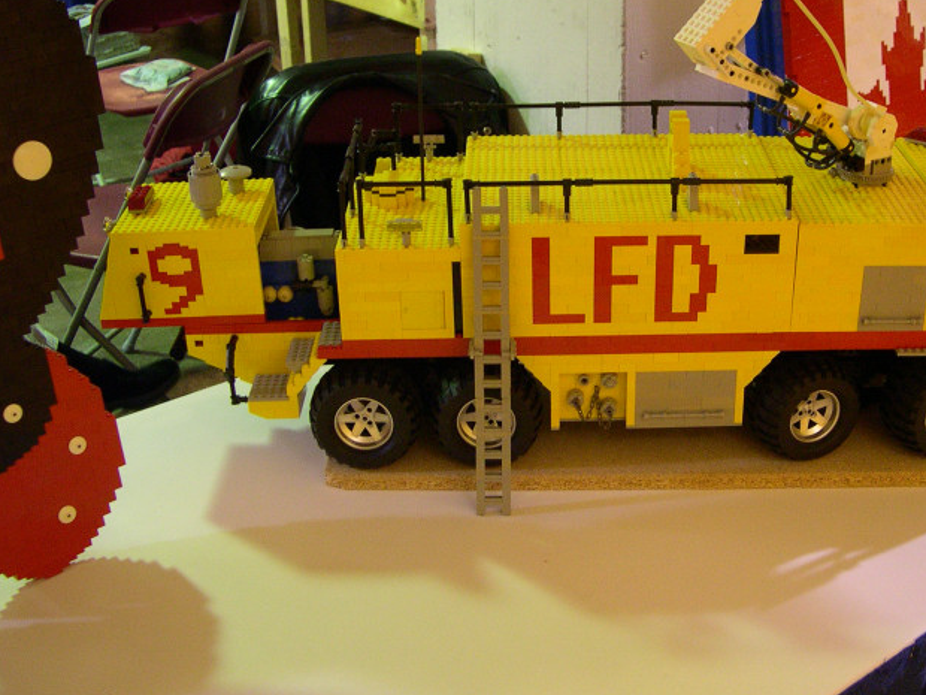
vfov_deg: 29.7
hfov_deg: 38.6
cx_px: 594
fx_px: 1311
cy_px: 320
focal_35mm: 49
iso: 400
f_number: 2.8
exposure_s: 1/11.7
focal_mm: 8
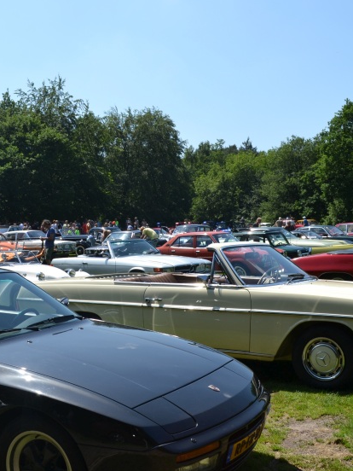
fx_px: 639
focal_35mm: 47
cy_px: 238
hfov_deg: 30.7
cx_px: 128
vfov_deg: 40.4
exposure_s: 1/250
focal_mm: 18
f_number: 8
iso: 100
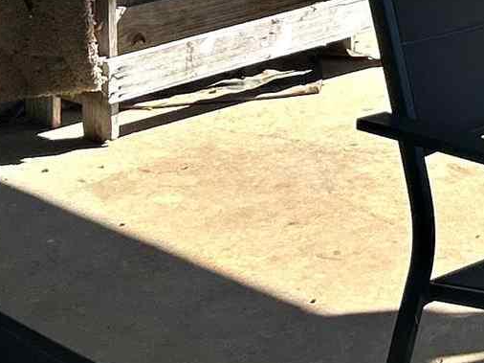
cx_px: 781
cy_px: -251
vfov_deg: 9.0
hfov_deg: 11.8
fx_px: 2208
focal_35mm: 158
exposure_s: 1/3460
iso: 50
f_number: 1.5
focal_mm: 5.7
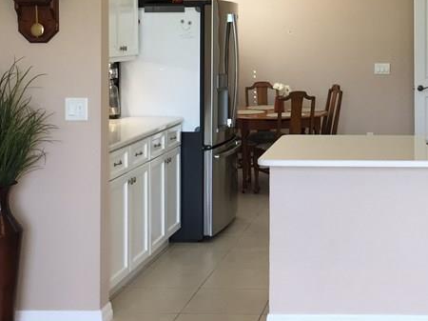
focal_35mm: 66
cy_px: 41
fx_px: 816
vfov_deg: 21.8
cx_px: 335
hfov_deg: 28.8
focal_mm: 4.15
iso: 32
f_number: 2.2
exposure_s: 1/40
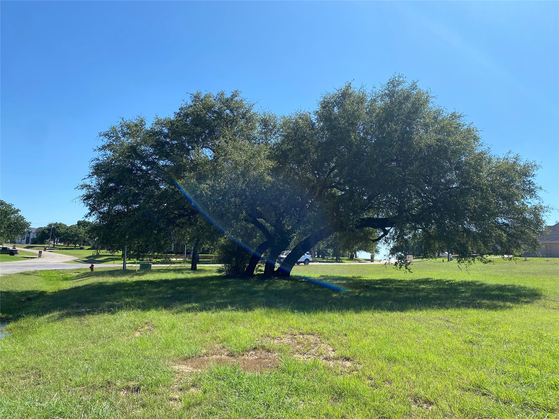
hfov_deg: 67.3
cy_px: 210
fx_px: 420
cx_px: 280
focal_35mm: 26
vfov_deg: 53.1
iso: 32
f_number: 1.8
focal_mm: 4.25
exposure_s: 1/2315
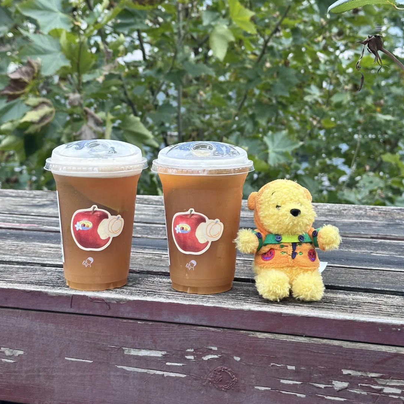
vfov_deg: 29.9
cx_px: 202
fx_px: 753
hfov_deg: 30.0
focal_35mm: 57
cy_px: 139
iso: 64
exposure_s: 1/172
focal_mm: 6.86
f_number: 1.78
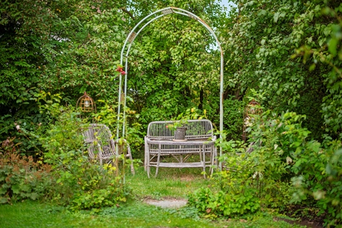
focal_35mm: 50
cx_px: 171
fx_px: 475
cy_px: 114
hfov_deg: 39.6
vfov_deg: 27.0
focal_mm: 50
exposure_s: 1/2000
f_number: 1.8
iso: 250
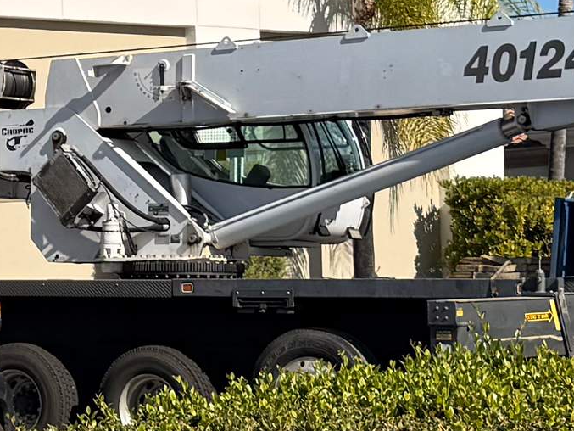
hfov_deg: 12.7
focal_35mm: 143
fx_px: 2372
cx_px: -405
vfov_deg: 10.4
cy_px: 185
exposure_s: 1/6173
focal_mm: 6.76
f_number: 1.78
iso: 80
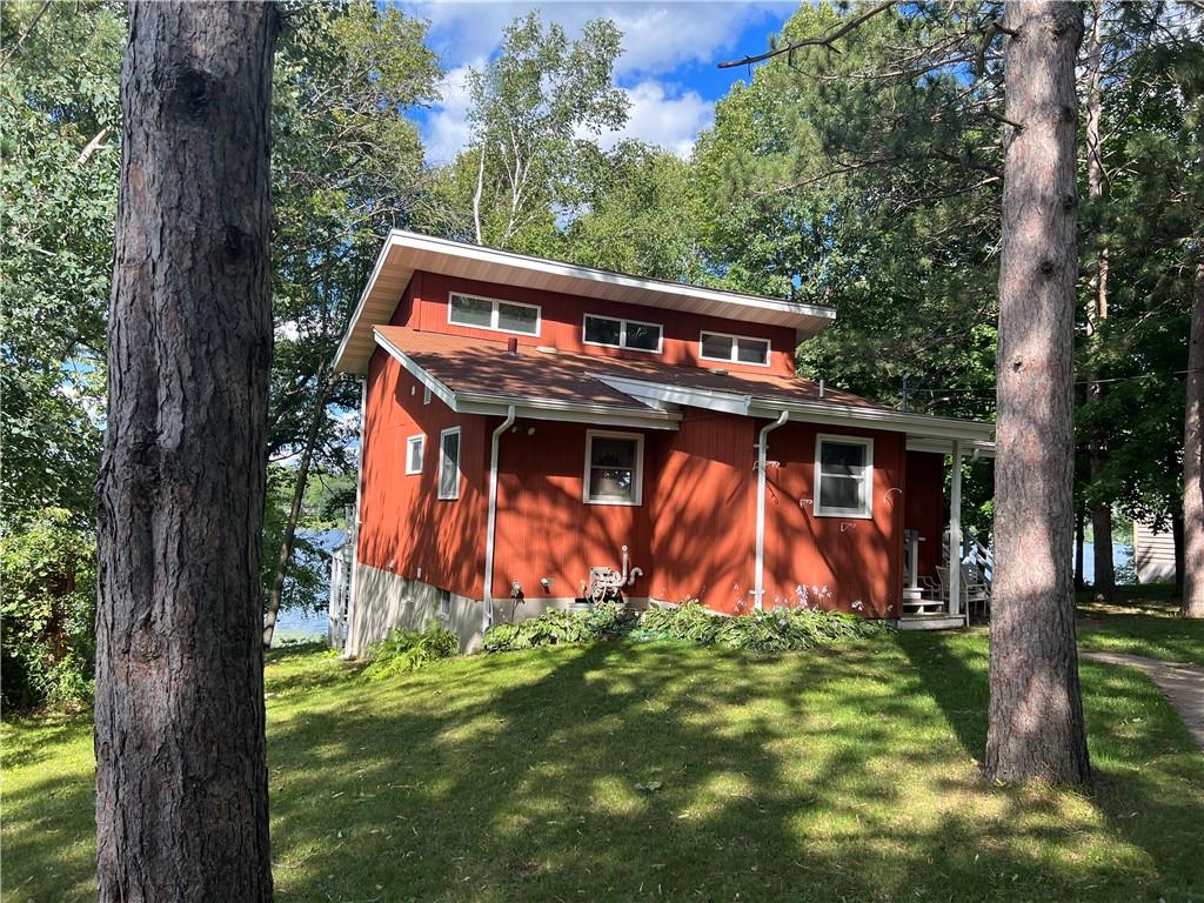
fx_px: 904
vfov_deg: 53.1
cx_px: 602
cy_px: 452
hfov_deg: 67.3
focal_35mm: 26
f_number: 1.5
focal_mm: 5.7
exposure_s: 1/1038
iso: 50
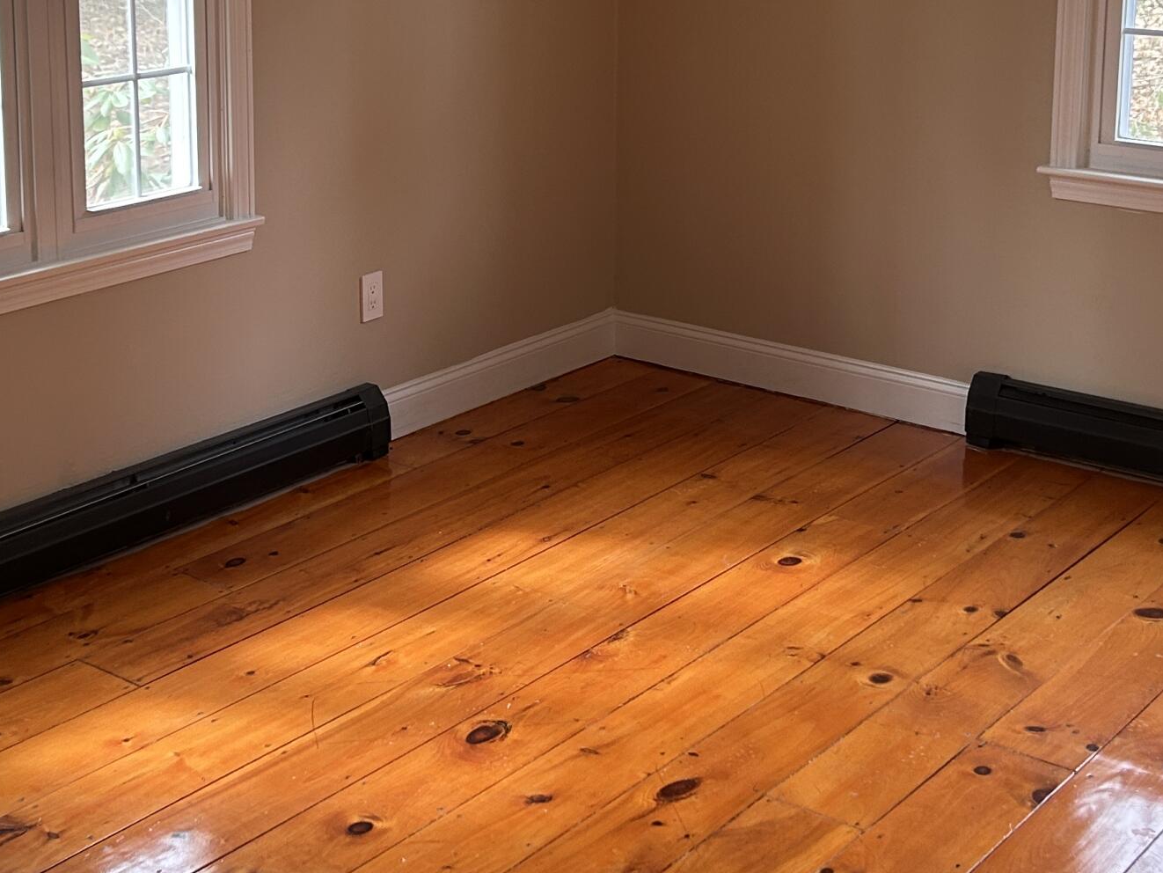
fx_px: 1983
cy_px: 117
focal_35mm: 59
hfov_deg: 32.6
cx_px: 461
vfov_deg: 24.2
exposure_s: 1/121
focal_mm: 5.7
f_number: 1.5
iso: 125
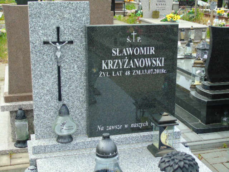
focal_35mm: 54
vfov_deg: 27.0
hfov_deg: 35.5
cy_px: 86
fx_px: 357
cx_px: 114
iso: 80
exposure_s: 1/200
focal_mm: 9.6
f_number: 4.3
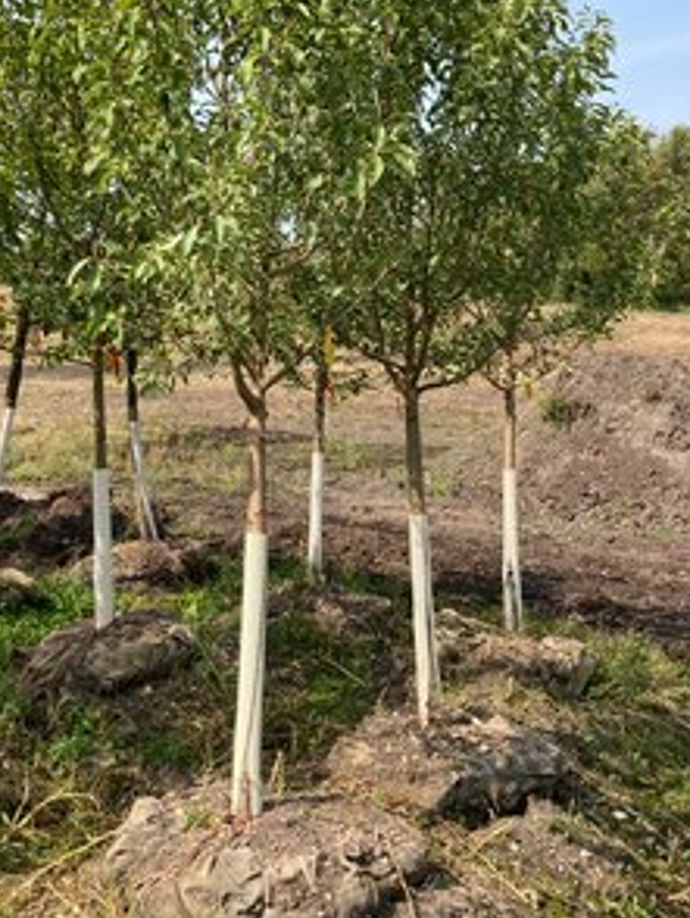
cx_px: 289
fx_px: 1194
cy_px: 354
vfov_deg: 41.8
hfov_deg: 32.2
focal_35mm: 45
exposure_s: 1/1333
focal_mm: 3.99
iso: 20
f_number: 1.8
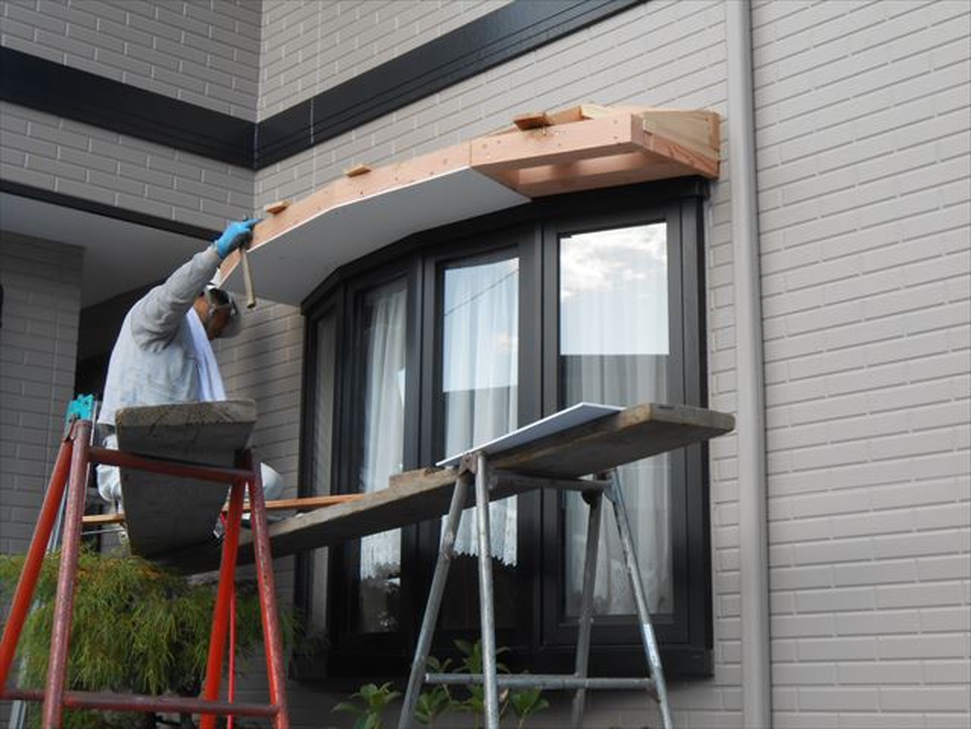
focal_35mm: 56
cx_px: 486
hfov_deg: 34.3
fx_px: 1571
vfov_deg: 26.1
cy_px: 364
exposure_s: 1/100
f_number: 5.2
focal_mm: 10
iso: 80
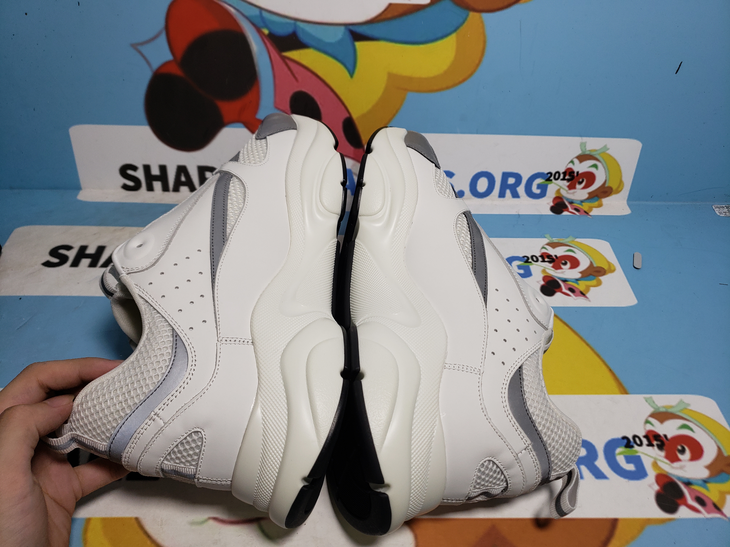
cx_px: 365
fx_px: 548
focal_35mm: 26
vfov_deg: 53.1
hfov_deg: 67.3
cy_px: 274
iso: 50
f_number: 1.5
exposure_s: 1/861
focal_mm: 4.3
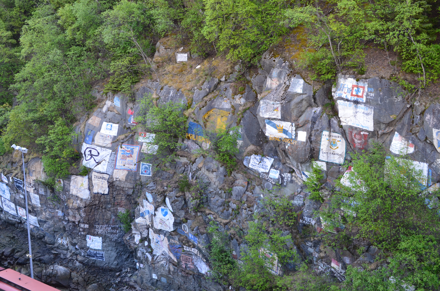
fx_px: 549
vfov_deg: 29.7
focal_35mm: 45
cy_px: 146
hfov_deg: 43.7
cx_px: 220
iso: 400
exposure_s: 1/40
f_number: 10
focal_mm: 30
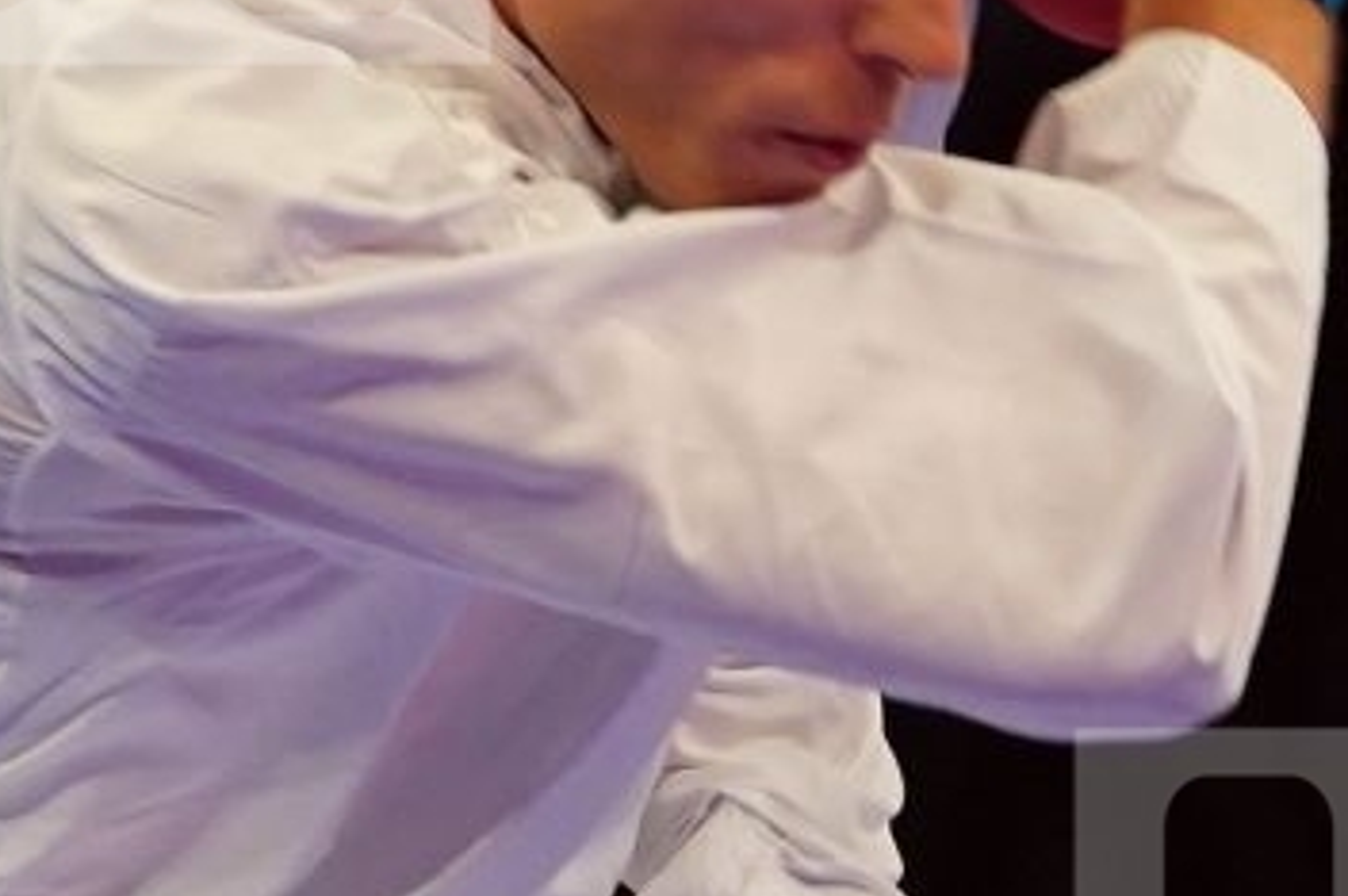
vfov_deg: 1.3
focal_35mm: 1044
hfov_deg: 2.0
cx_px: 1432
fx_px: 39055
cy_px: -283
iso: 2000
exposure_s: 1/1000
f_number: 2.8
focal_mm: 136
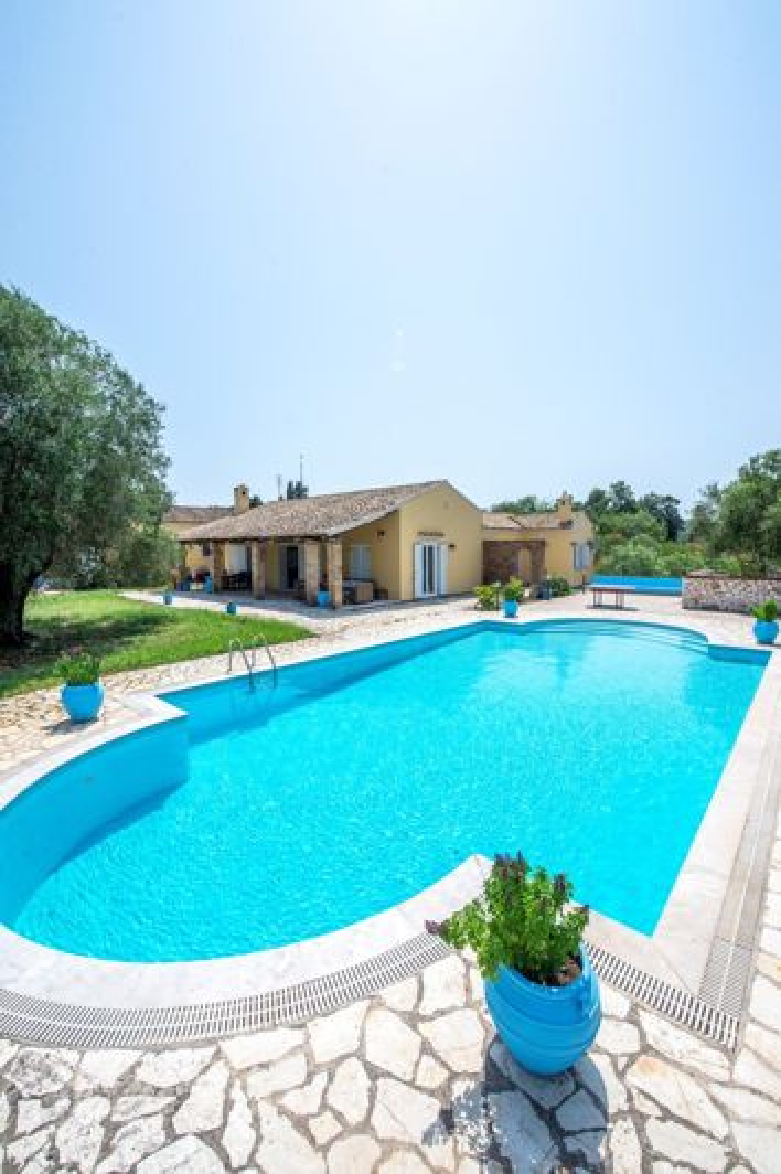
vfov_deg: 104.3
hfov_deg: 81.1
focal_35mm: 14
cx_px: 390
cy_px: 587
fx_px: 456
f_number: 10
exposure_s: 1/640
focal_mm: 14
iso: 200
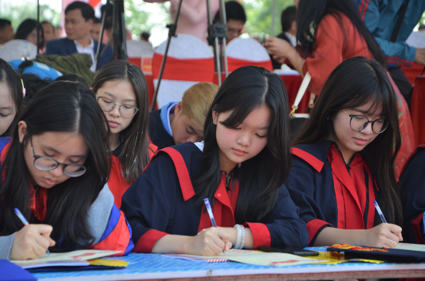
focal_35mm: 147
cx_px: 212
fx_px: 1732
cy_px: 140
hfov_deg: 14.0
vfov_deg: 9.3
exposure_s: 1/400
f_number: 5.6
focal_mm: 98
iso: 400
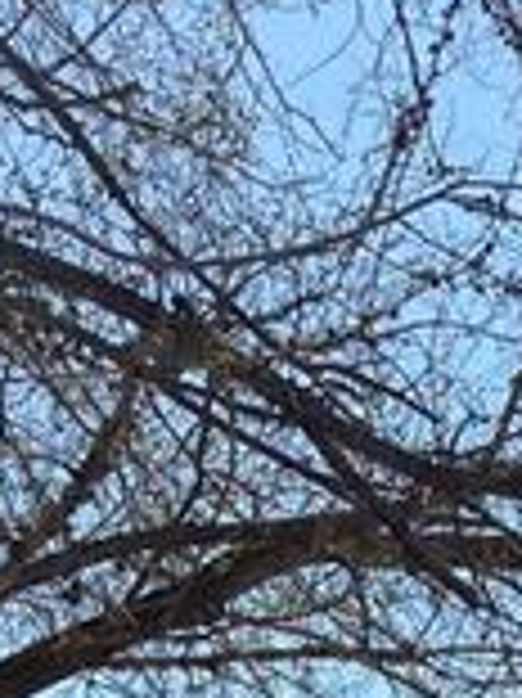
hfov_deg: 10.5
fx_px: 2799
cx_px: 594
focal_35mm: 139
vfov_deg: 12.6
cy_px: 1378
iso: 32
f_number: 1.8
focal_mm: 3.99
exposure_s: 1/1946
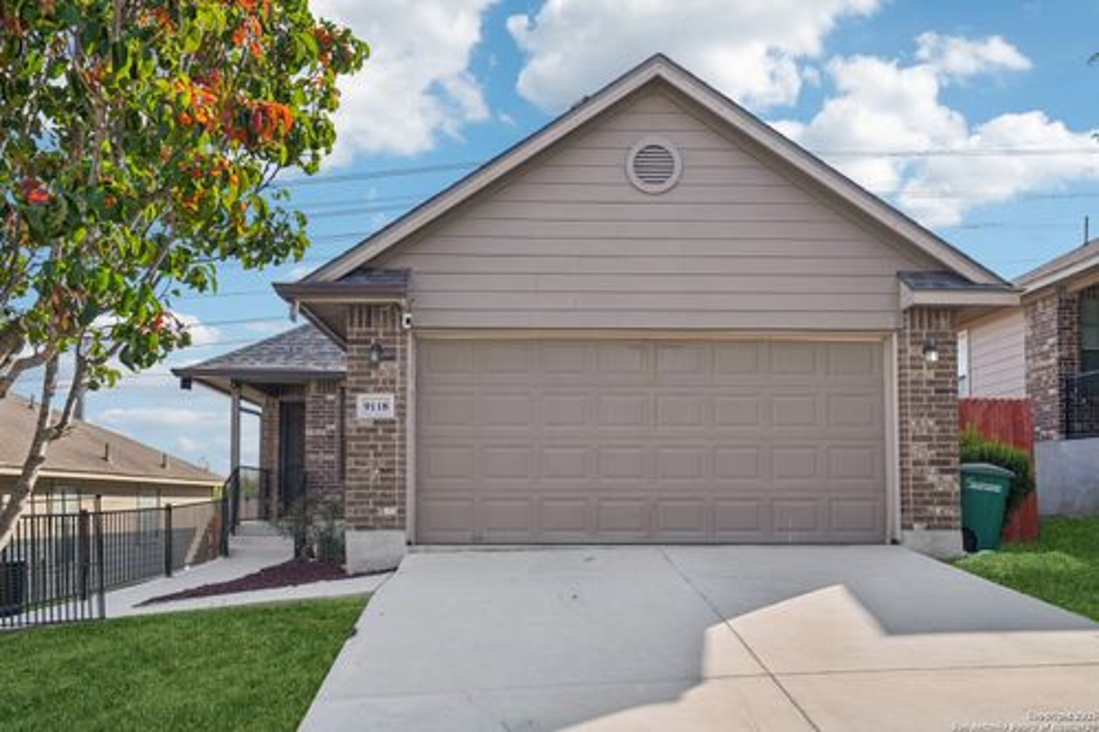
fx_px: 977
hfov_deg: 58.7
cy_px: 366
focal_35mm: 32
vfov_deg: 41.1
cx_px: 550
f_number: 8
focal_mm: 32
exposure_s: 1/250
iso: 200
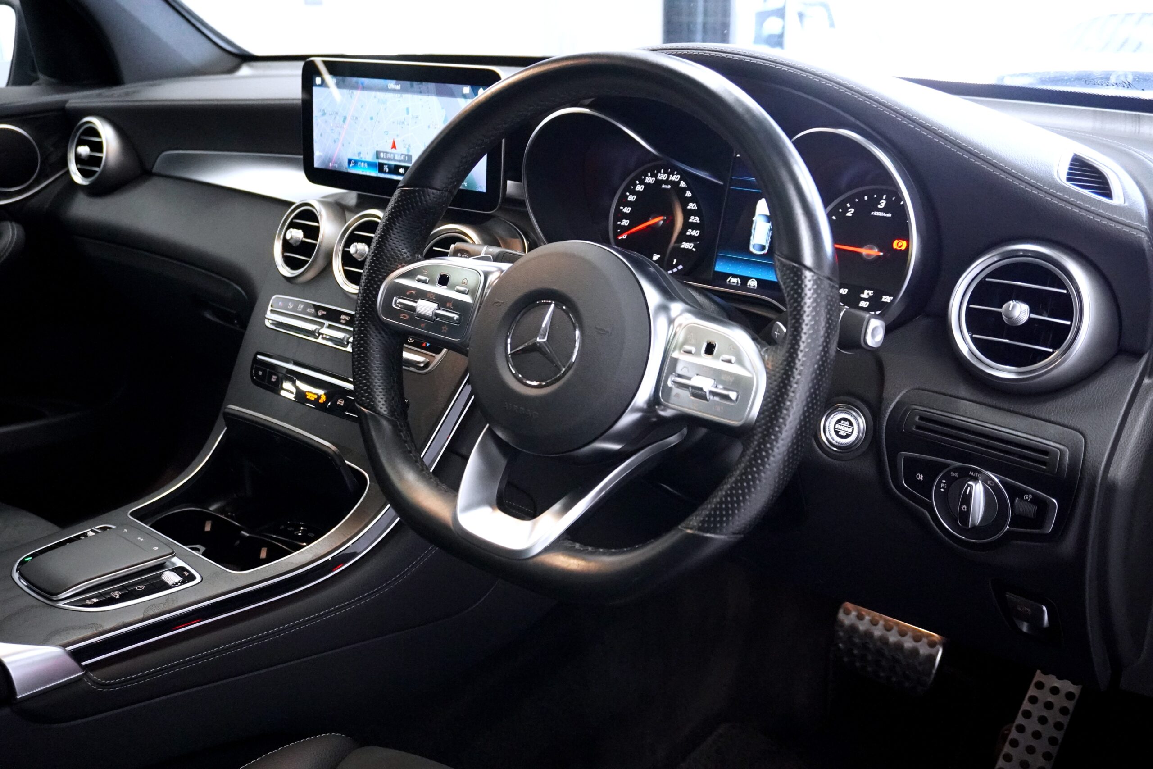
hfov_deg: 57.2
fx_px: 1057
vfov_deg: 40.0
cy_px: 384
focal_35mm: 33
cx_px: 576
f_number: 4
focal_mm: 22
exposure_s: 1/160
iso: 6400
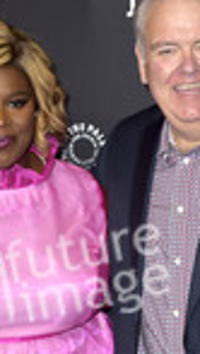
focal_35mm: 100
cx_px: 117
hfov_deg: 12.1
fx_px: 940
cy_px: 402
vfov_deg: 20.2
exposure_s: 1/250
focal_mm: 35
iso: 250
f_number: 5.6
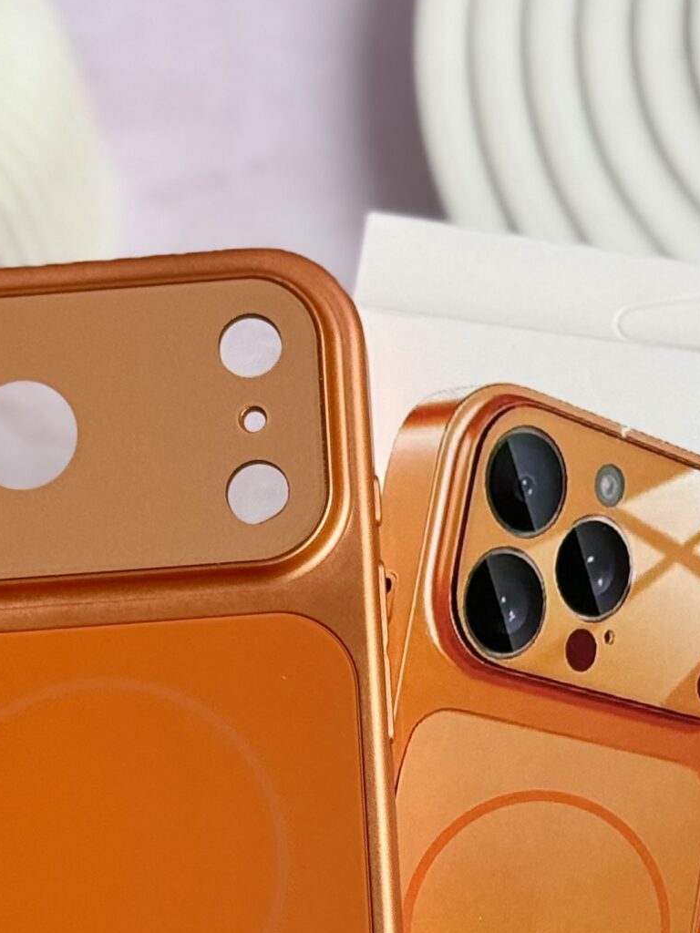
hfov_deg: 12.3
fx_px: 3235
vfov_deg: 16.1
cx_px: 383
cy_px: 943
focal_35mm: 120
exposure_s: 1/346
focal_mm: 6.76
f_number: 1.78
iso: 64
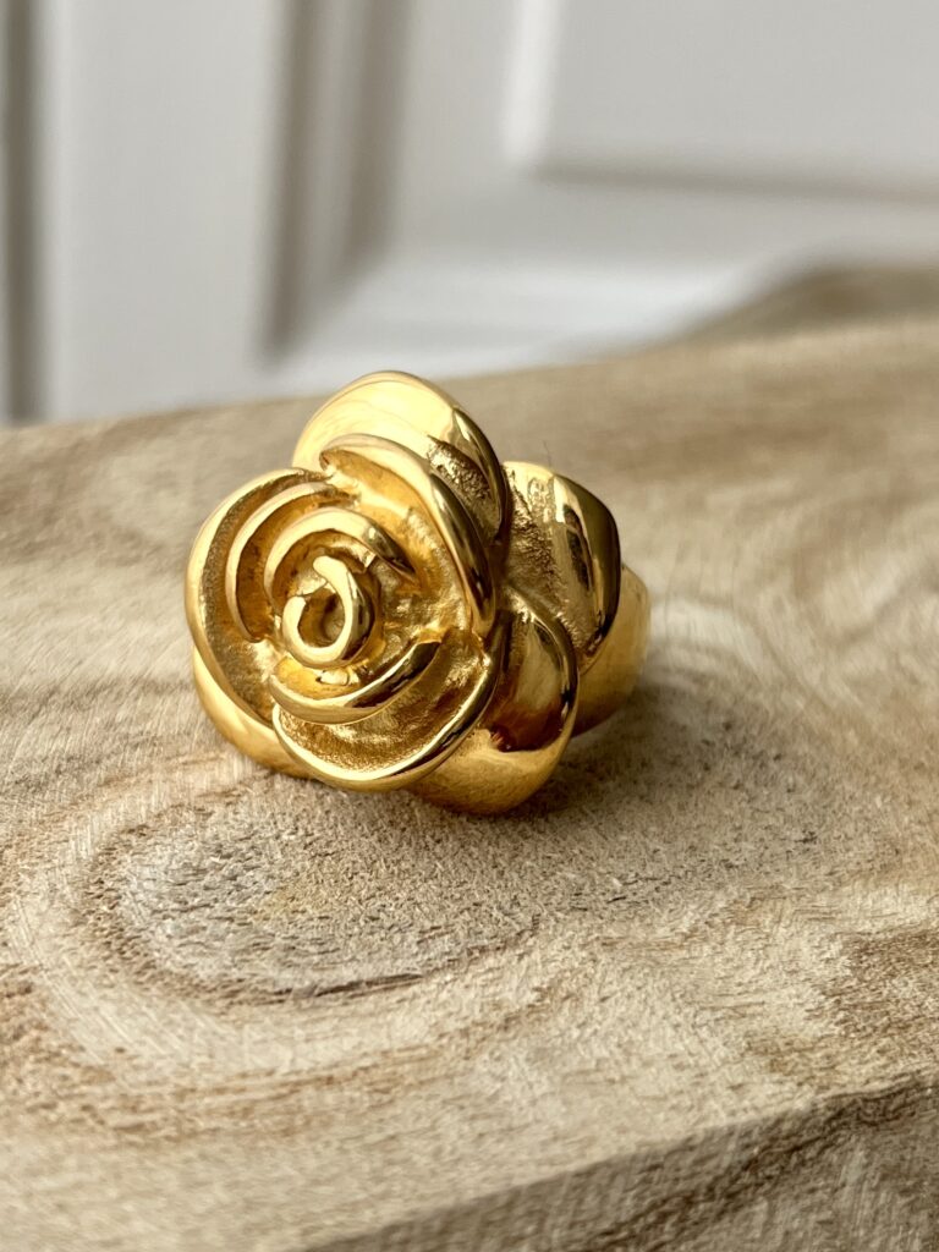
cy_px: 626
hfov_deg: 53.1
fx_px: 940
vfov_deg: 67.3
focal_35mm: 26
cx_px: 470
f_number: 1.5
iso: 125
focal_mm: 5.7
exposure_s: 1/121
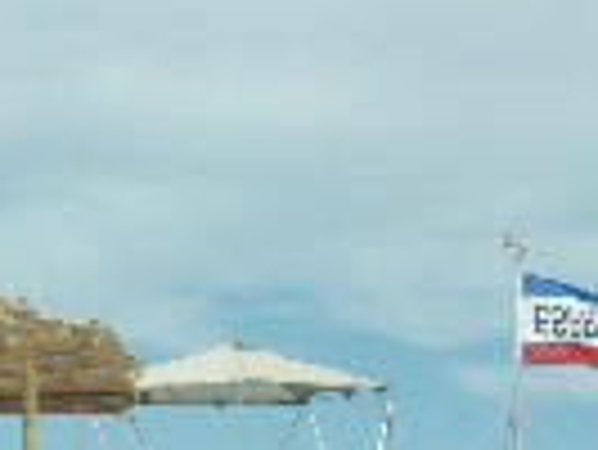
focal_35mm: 176
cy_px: 464
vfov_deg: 8.4
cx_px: -501
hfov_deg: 10.5
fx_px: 3043
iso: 100
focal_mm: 11.46
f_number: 9
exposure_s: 1/500
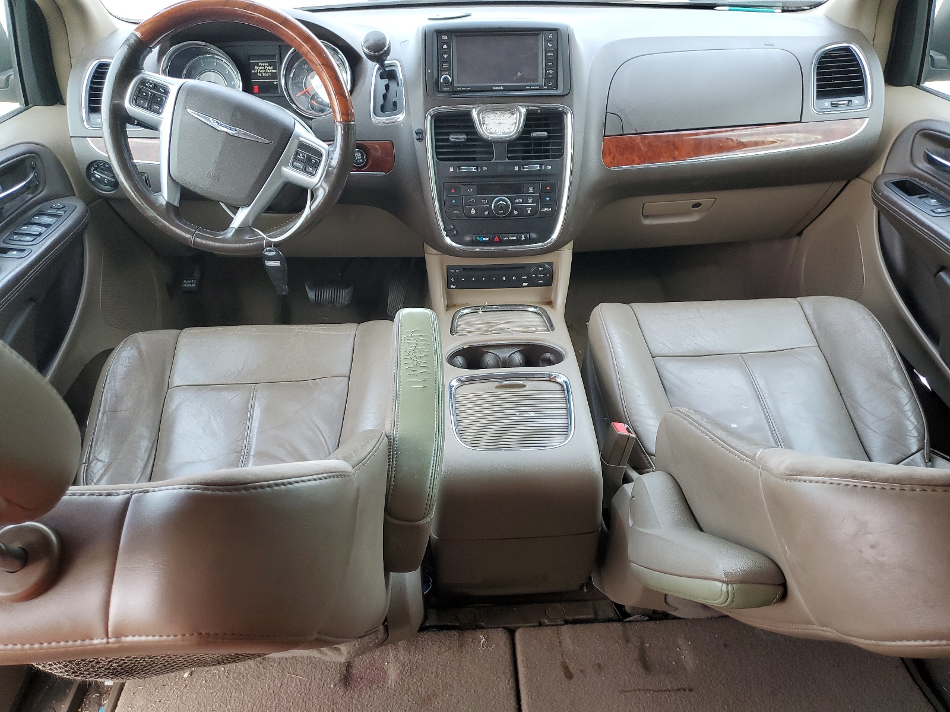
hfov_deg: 67.3
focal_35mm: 26
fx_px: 714
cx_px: 475
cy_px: 356
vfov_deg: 53.1
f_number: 1.5
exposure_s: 1/120
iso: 93
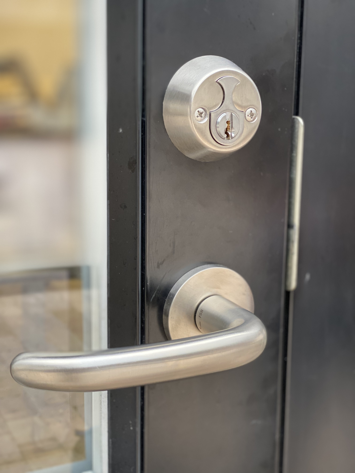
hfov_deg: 28.0
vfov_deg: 36.8
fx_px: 711
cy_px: 236
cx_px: 178
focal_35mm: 52
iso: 160
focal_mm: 6
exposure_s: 1/122
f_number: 2
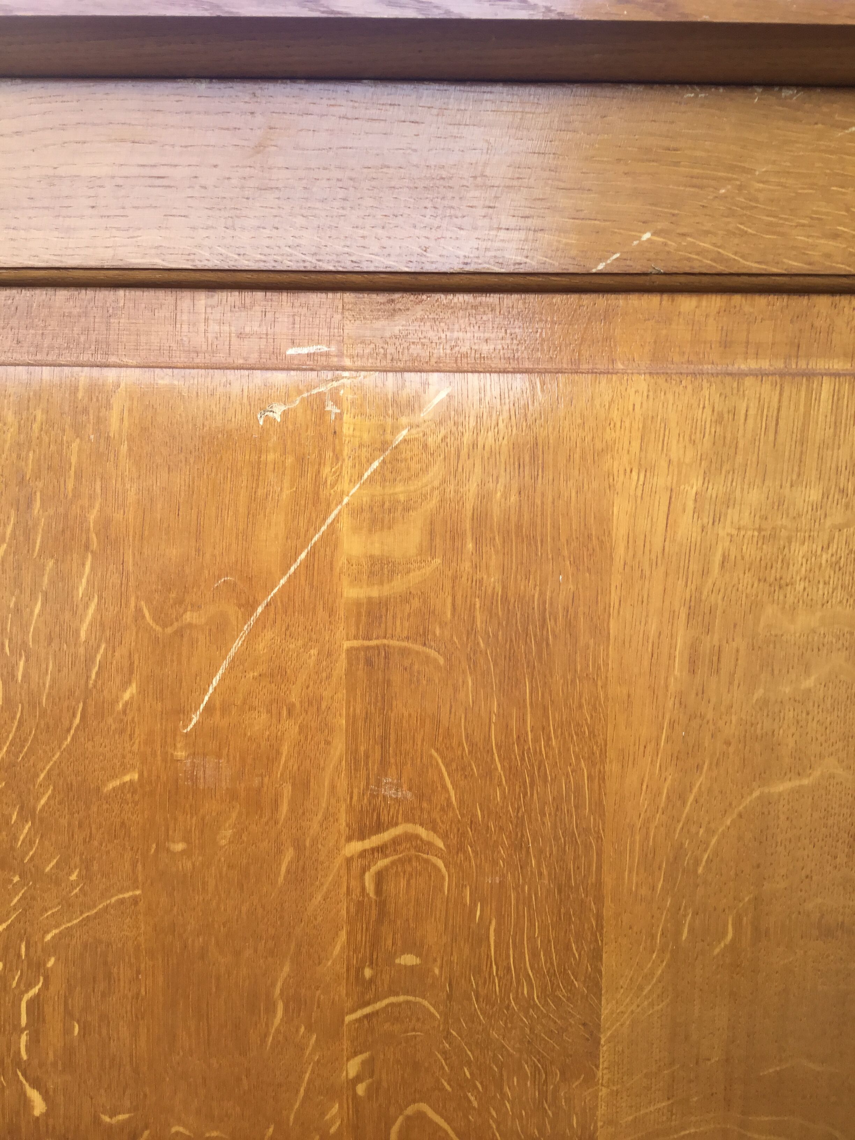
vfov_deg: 58.4
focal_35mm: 31
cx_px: 428
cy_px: 570
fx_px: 1021
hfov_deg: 45.4
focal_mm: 3.3
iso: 25
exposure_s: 1/116
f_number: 2.4
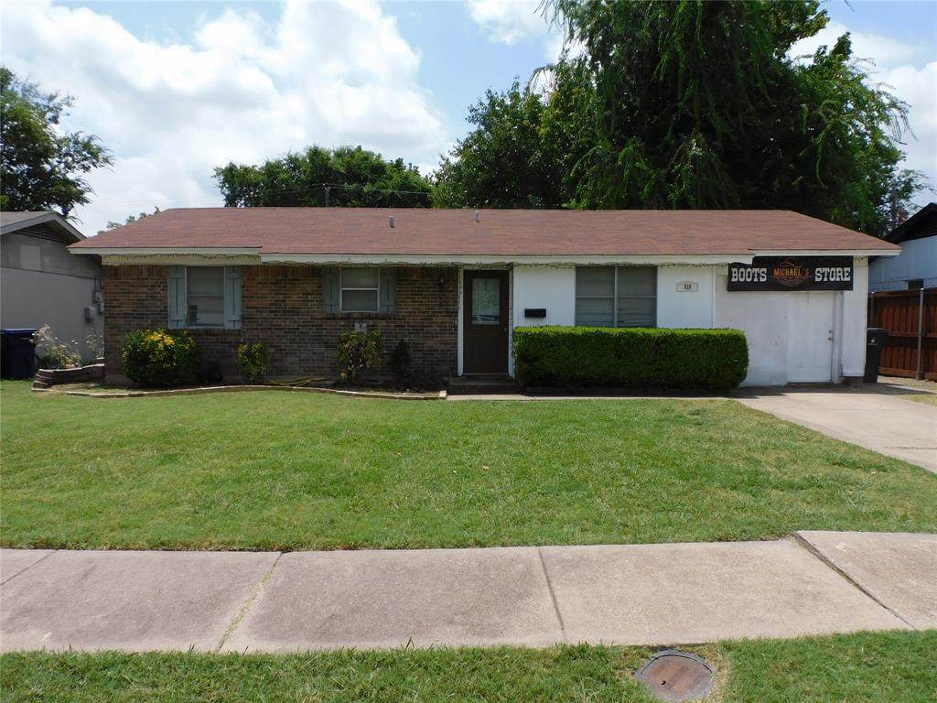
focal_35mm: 24
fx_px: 650
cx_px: 468
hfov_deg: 71.6
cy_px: 352
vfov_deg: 56.8
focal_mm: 4.3
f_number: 4.2
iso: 125
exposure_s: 1/1250
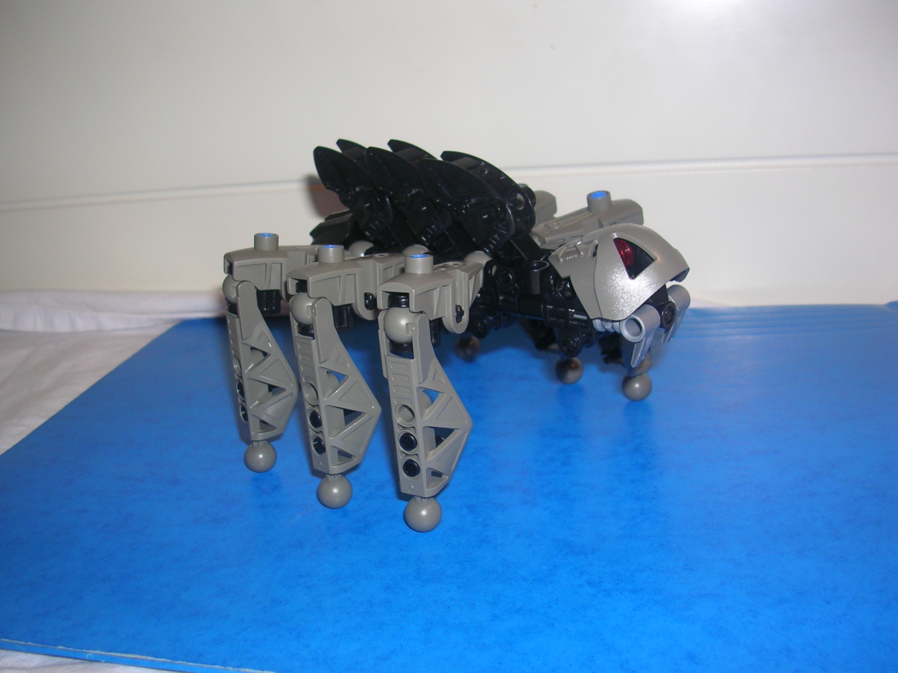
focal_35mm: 38
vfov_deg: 37.7
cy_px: 336
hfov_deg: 49.0
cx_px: 449
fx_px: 986
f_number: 2.8
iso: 50
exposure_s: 1/60.1
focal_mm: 5.8
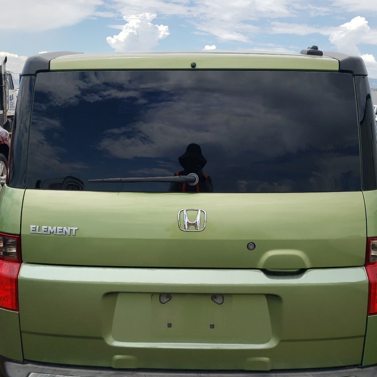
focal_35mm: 40
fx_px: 493
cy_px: 210
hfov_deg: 41.9
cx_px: 189
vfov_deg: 41.8
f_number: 1.5
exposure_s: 1/2500
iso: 50
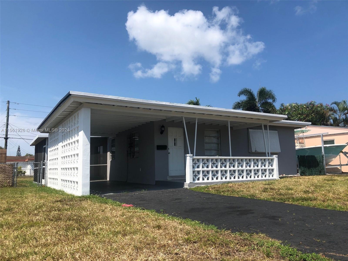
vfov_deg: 49.7
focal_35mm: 28
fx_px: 281
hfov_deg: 63.4
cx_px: 174
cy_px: 130
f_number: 1.8
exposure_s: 1/2558
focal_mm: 3.99
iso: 20
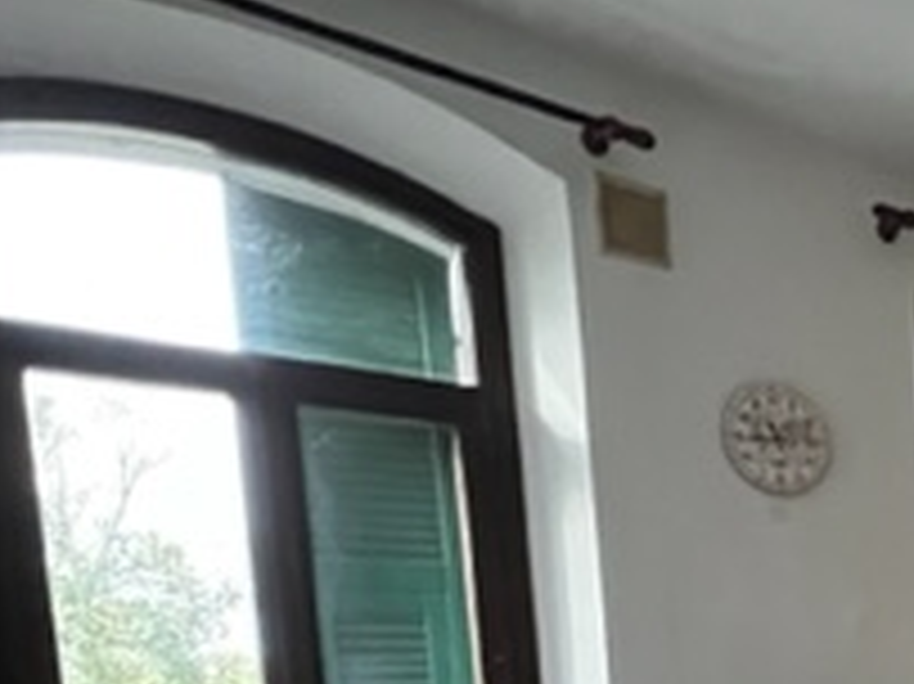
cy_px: 819
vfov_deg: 30.0
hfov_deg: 32.2
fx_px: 1082
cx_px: 1238
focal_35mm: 41
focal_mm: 1.57
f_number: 1.8
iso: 1250
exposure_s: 1/39
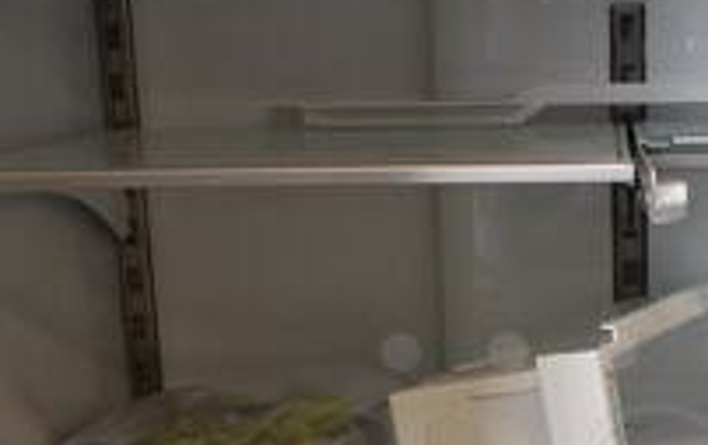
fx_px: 1604
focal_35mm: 83
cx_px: 617
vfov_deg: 15.4
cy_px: 494
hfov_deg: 24.3
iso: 640
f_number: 3.5
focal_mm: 18
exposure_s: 1/250
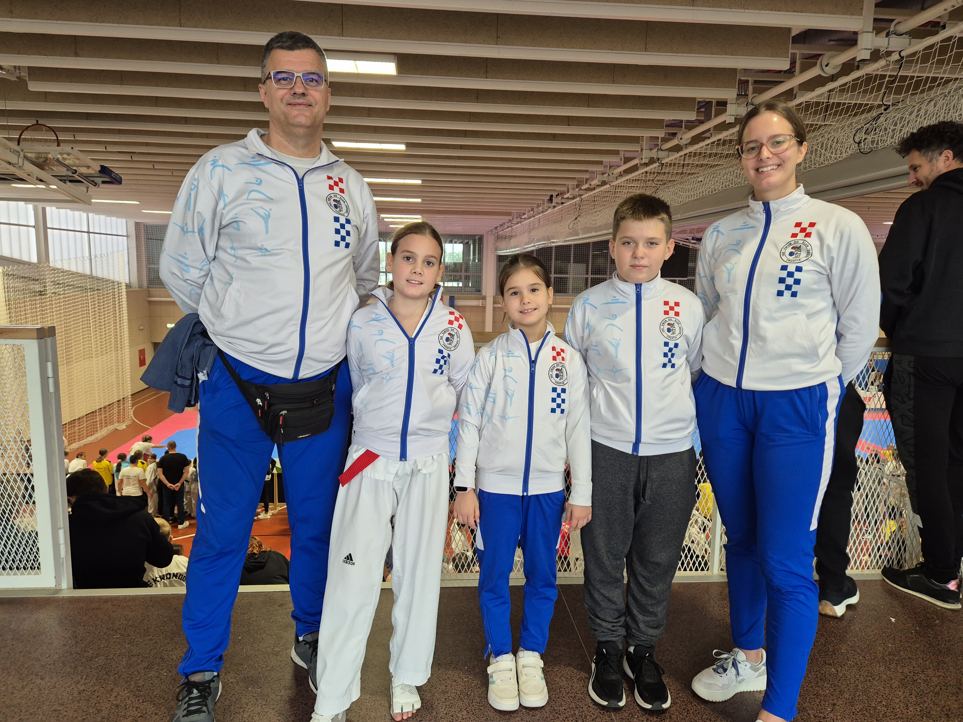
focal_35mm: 23
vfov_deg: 58.9
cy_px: 361
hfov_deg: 73.9
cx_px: 482
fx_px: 640
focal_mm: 5.4
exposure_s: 1/180
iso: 200
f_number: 1.8
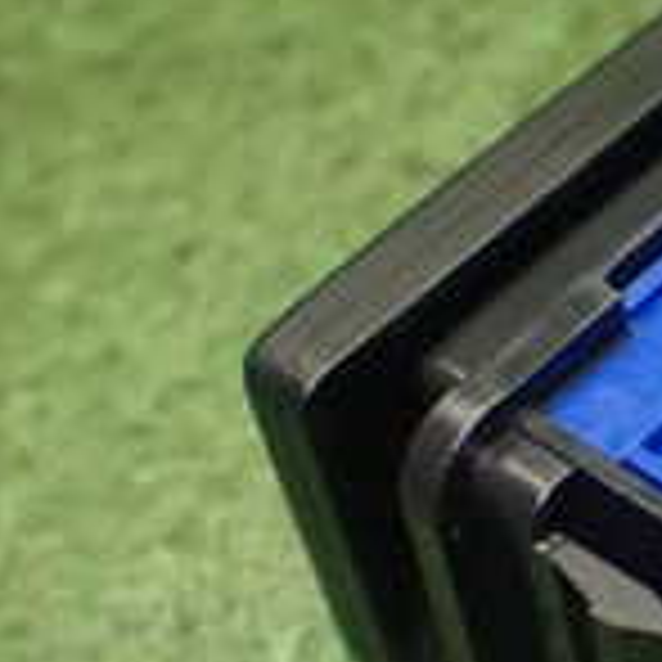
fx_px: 2337
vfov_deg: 16.1
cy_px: 486
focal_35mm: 108
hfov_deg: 15.3
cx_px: 874
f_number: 2.3
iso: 500
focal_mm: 5.4
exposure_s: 1/125
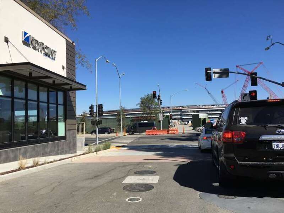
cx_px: 142
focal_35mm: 29
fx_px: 238
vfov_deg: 48.2
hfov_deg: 61.7
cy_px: 106
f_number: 2.2
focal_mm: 4.15
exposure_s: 1/1789
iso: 25
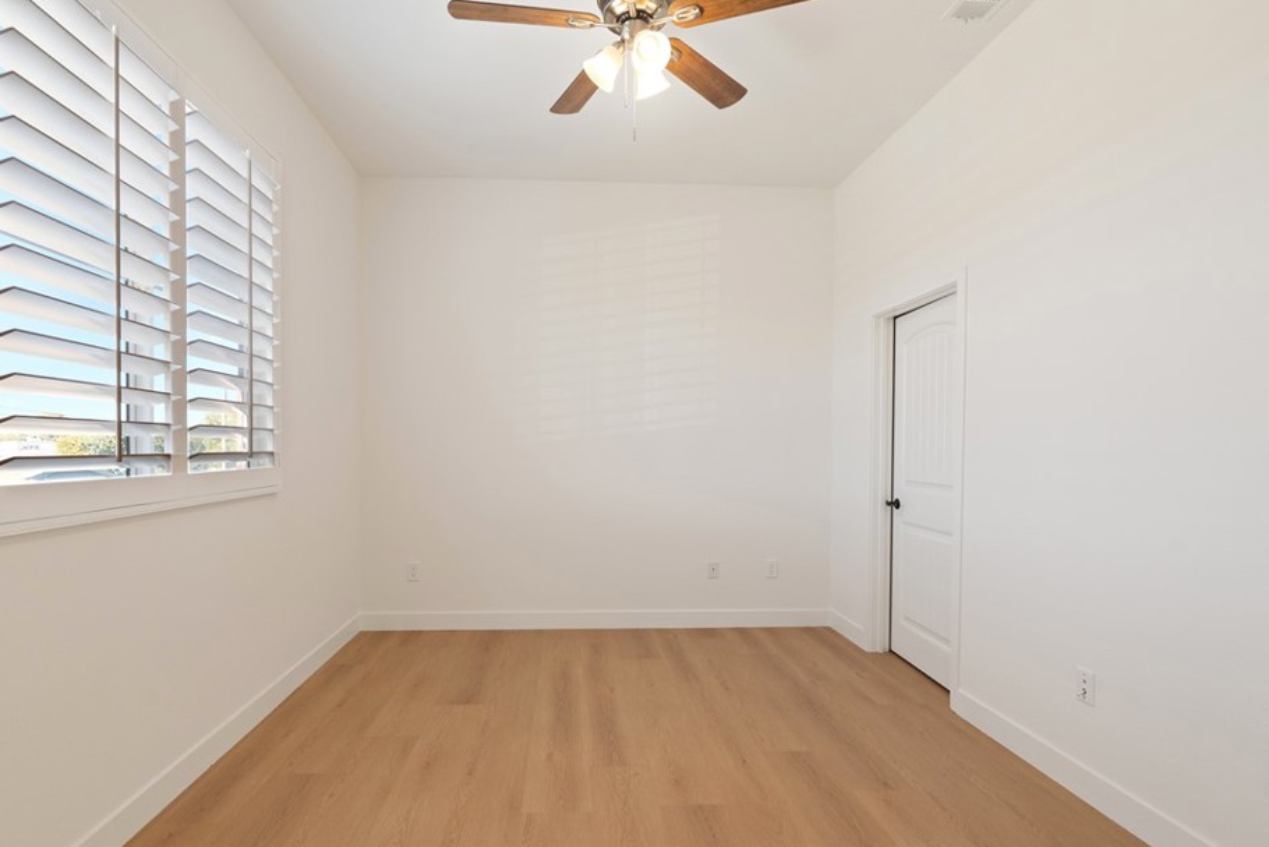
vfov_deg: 67.3
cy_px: 453
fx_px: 635
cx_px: 600
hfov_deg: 89.9
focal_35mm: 18
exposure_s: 1/30
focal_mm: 16
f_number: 8
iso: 1000
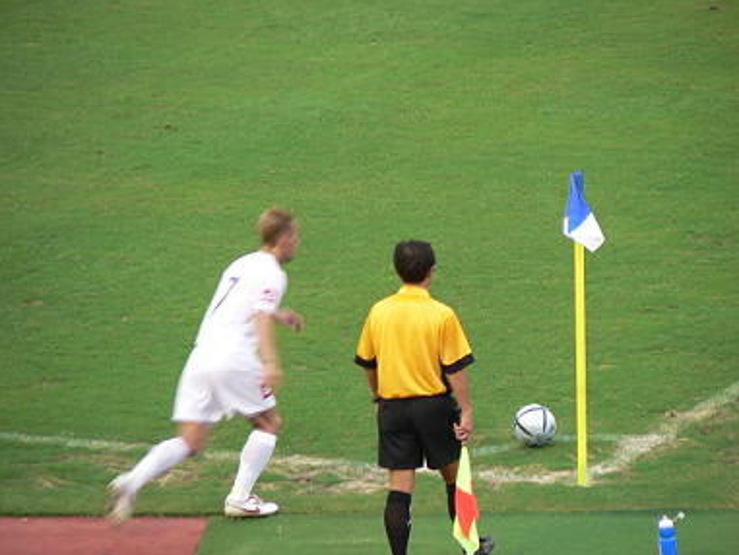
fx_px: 8542
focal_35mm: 400
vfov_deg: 3.7
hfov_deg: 5.0
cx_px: 369
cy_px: 278
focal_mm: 66.1
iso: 80
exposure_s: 1/50
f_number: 3.3
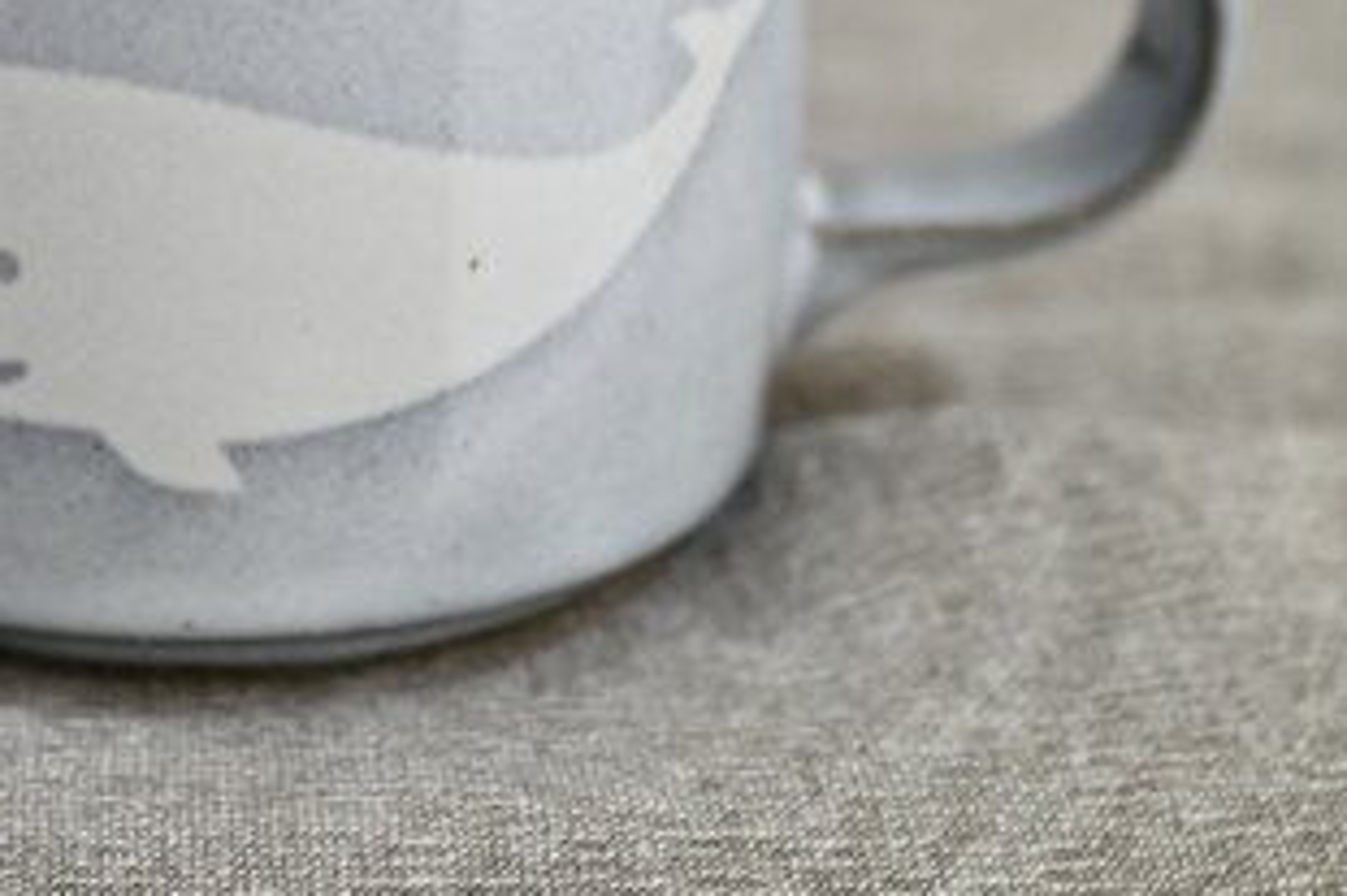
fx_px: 4001
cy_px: -108
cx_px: 260
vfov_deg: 12.5
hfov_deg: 18.9
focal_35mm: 107
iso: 200
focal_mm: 25
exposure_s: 1/60
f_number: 2.8
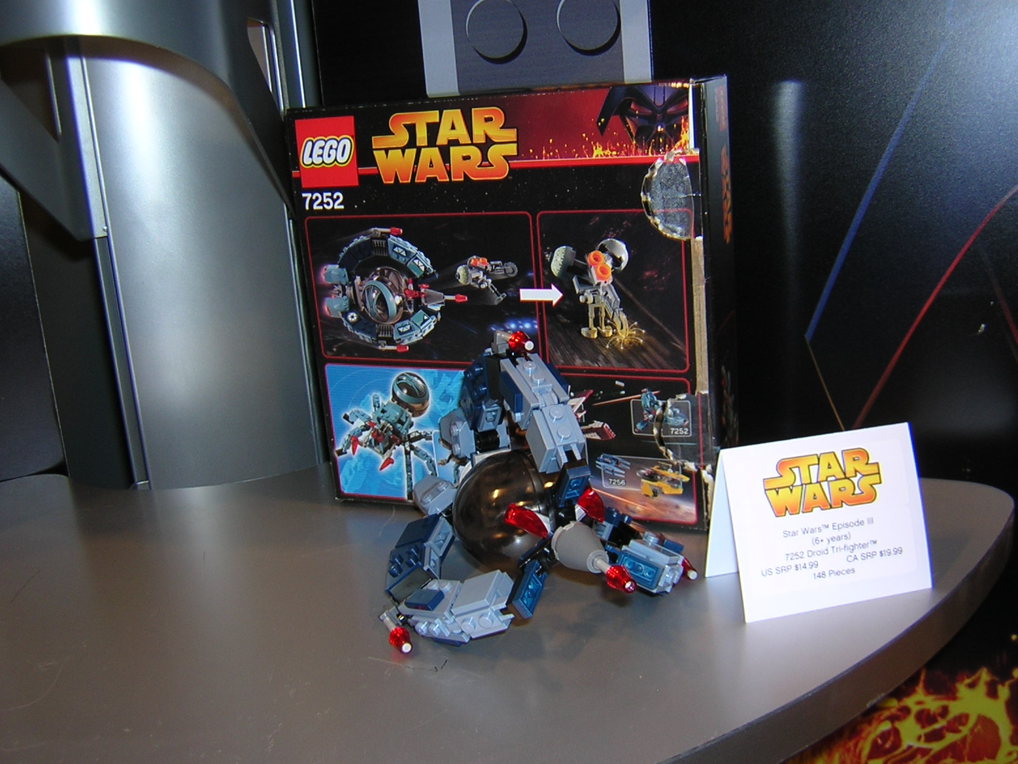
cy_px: 372
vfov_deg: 38.7
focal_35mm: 37
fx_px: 1088
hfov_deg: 50.1
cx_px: 505
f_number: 2.6
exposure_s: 1/60.1
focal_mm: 4.7
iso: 100
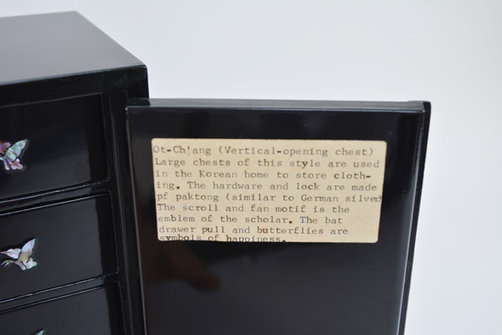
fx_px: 669
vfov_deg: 28.1
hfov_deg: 41.1
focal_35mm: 48
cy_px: 168
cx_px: 251
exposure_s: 1/125
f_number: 5.6
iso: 220
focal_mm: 32
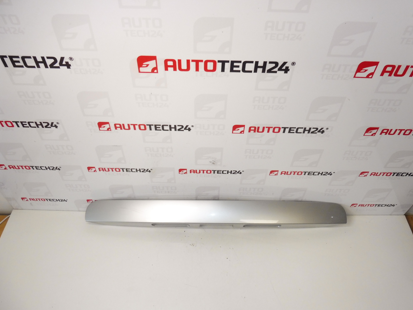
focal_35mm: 27
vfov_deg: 51.3
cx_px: 208
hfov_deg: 65.3
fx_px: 322
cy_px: 161
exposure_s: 1/100
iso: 200
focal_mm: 4.4
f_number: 3.5
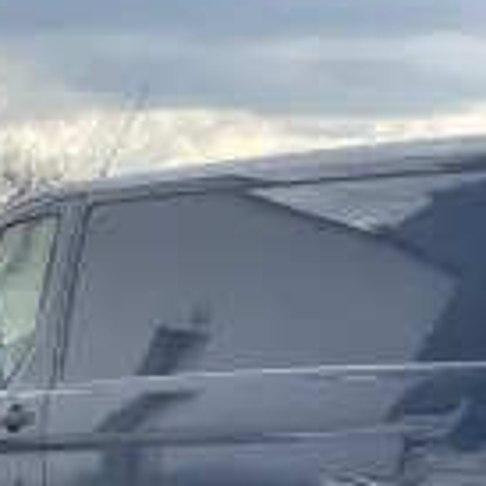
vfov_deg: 14.2
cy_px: 458
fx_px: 1922
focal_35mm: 121
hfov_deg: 14.2
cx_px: 475
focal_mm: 6
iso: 32
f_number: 2
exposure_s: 1/294
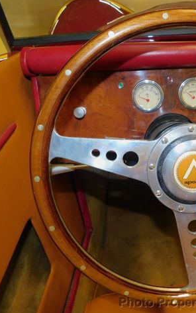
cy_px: 157
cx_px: 182
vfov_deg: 58.1
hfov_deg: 35.7
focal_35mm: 33
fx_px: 282
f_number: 3
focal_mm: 4
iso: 200
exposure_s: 1/30
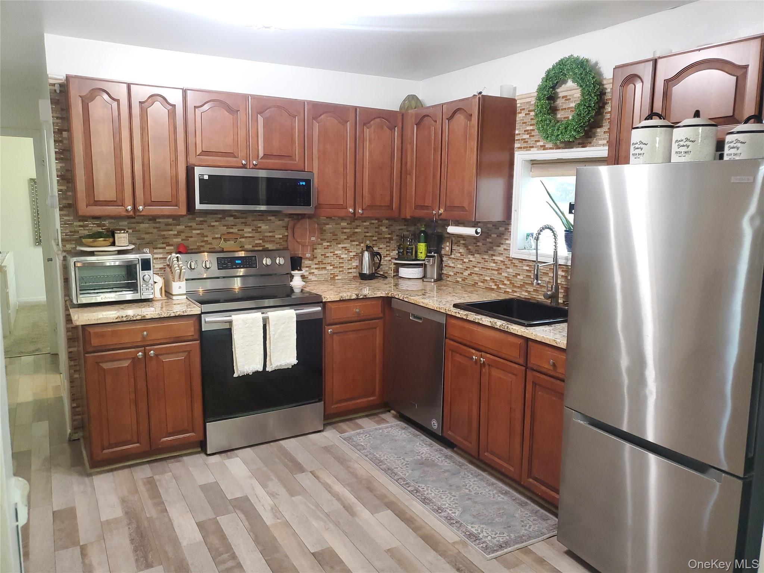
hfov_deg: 67.3
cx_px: 382
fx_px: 574
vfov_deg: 53.1
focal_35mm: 26
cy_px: 286
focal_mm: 4.3
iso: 250
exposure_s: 1/60
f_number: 1.5
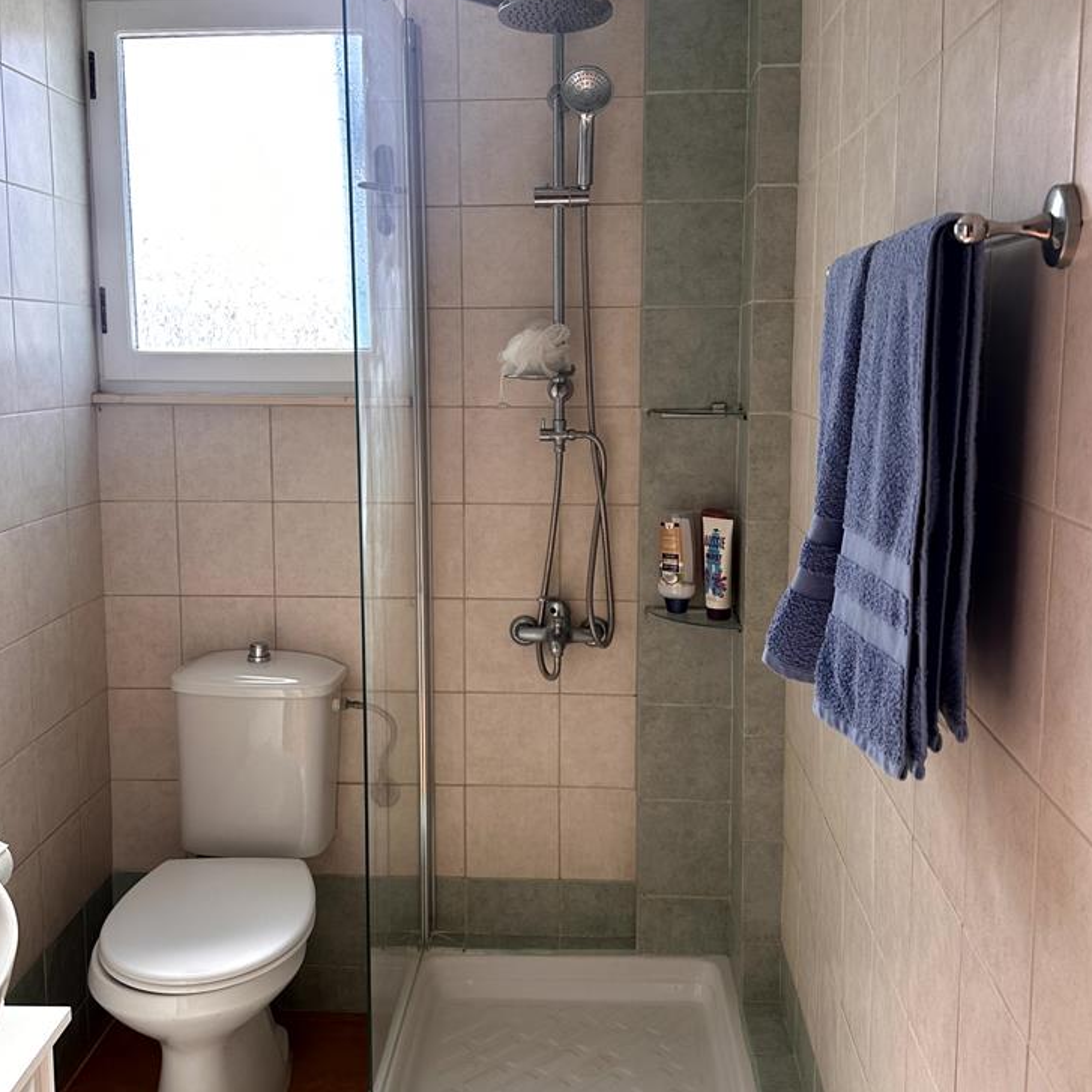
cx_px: 526
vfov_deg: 47.2
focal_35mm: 35
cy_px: 517
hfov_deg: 47.2
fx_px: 1249
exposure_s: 1/343
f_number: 1.78
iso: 80
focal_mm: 6.86
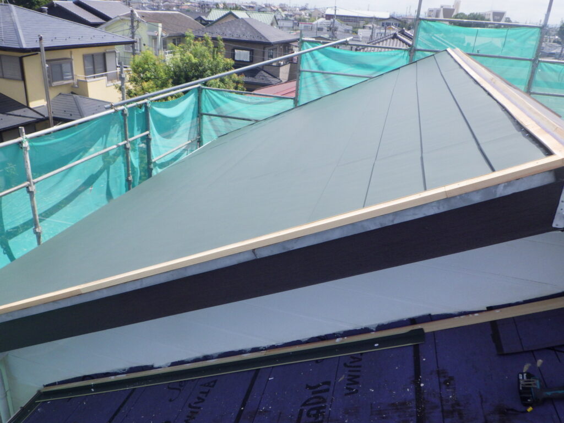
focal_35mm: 28
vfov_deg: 49.7
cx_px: 282
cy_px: 212
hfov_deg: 63.4
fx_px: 456
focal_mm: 5
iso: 250
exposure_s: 1/1250
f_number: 4.2
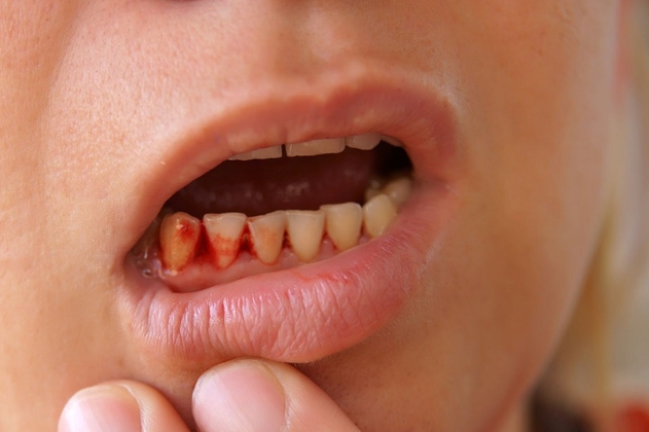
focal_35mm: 105
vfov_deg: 13.1
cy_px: 260
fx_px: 1885
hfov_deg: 19.5
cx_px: 250
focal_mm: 55
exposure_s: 1/160
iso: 100
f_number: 4
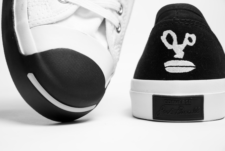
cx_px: 112
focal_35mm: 60
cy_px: 76
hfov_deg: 33.4
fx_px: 375
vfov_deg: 22.7
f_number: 5.6
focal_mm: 40
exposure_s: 1/15
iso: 100
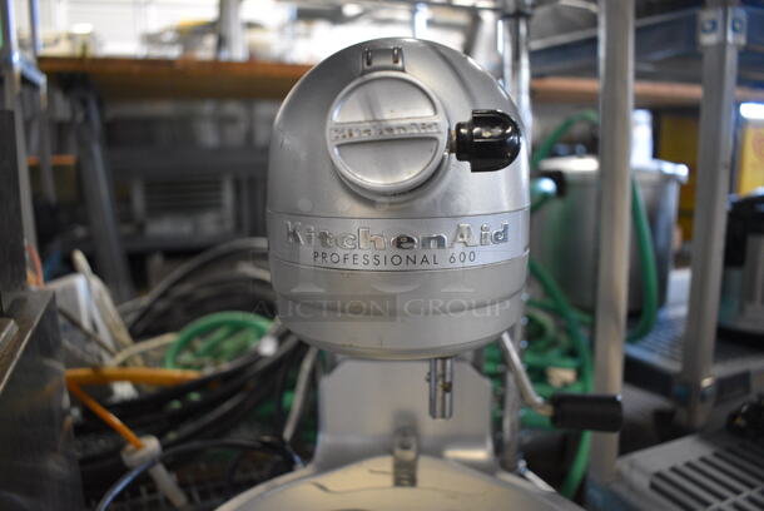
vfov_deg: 48.0
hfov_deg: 67.3
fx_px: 574
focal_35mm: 27
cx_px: 382
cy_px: 256
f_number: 4
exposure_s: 1/60
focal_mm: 18
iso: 2500
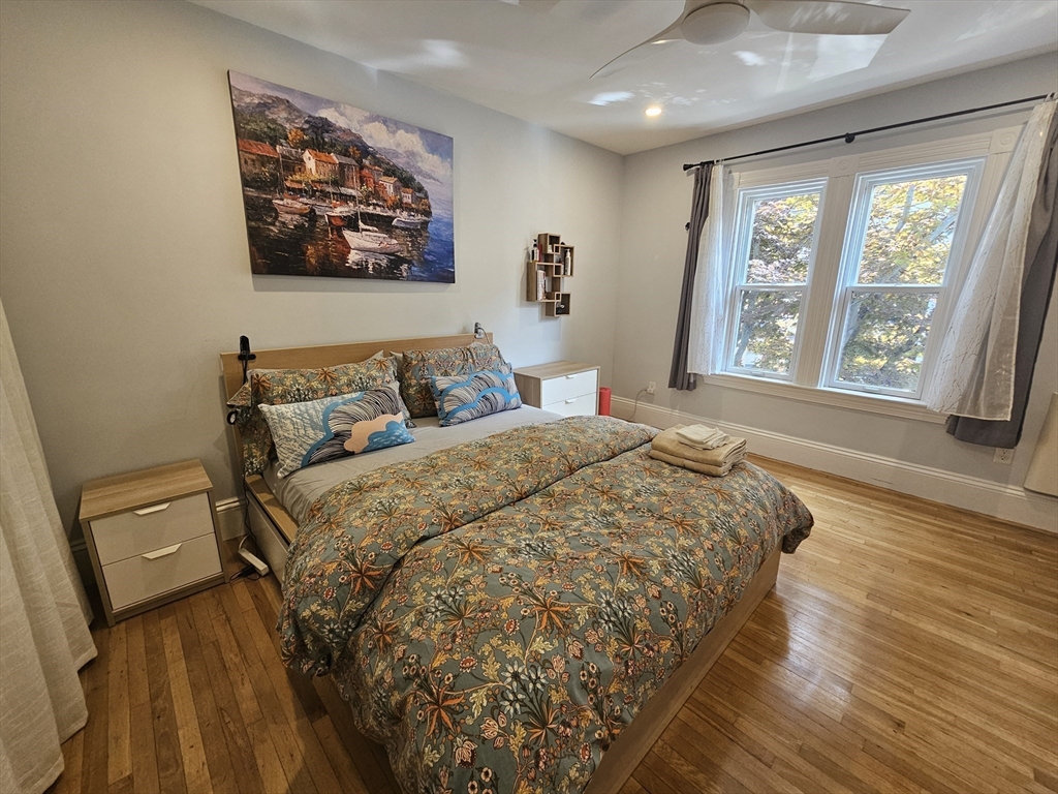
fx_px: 397
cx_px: 529
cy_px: 397
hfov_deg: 106.2
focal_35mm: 13
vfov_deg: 89.9
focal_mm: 2.2
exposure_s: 1/60
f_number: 2.2
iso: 200
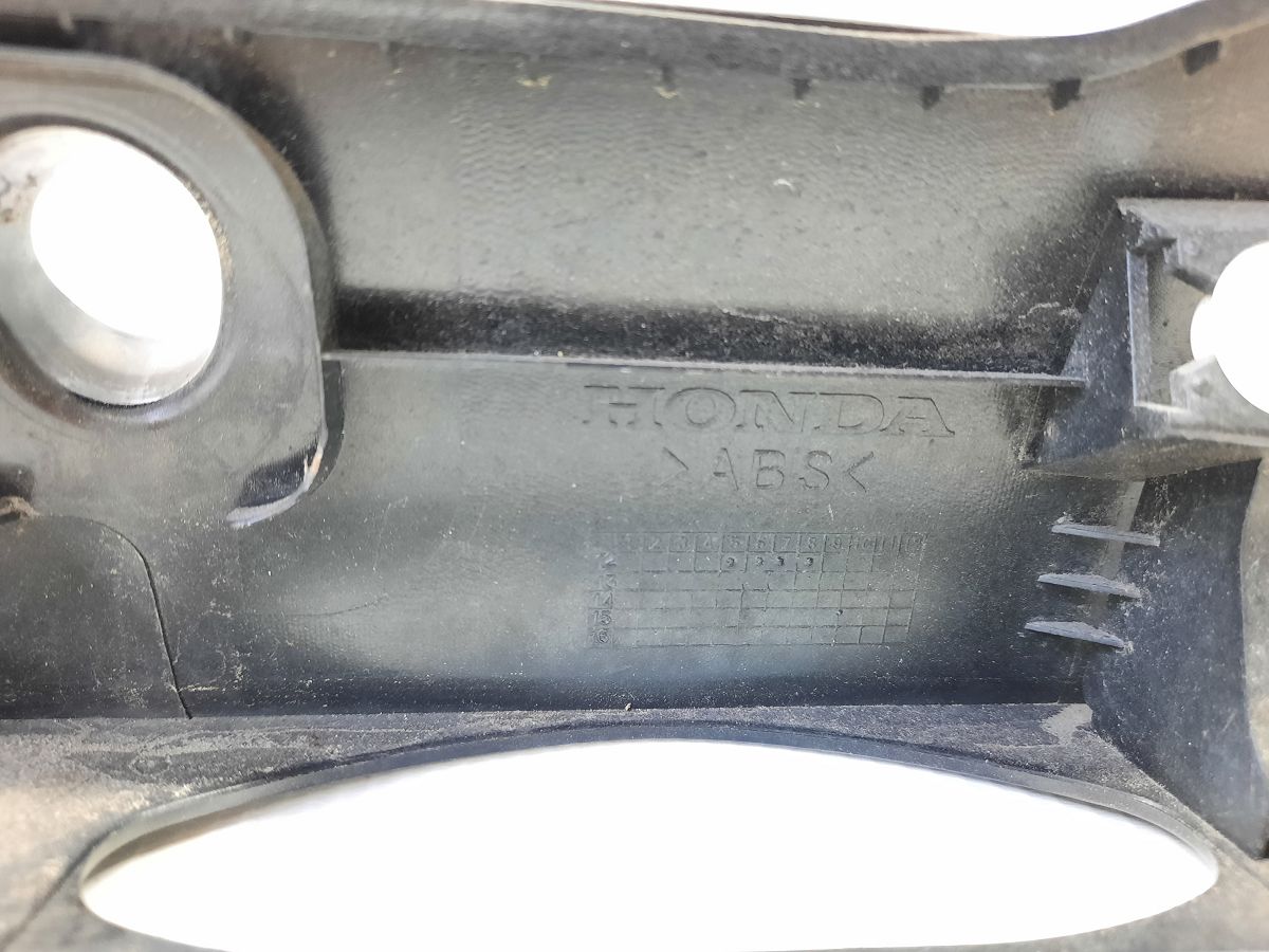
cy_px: 476
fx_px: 916
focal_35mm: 25
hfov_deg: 69.4
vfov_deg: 54.9
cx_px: 634
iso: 400
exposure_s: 1/25
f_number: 2
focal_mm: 4.6
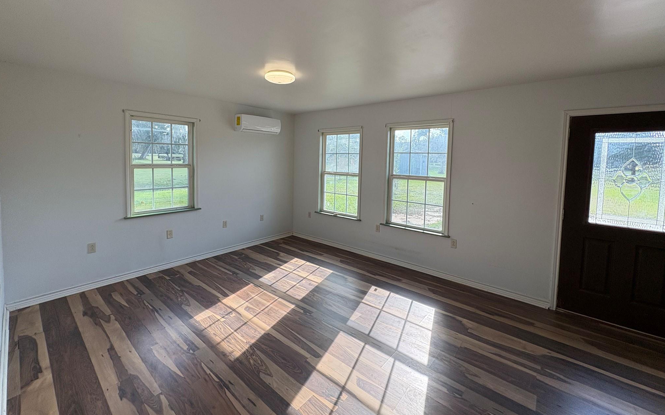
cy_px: 173
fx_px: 272
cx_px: 332
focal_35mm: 15
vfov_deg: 74.2
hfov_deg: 101.5
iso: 64
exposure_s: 1/249
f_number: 2.2
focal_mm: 2.22
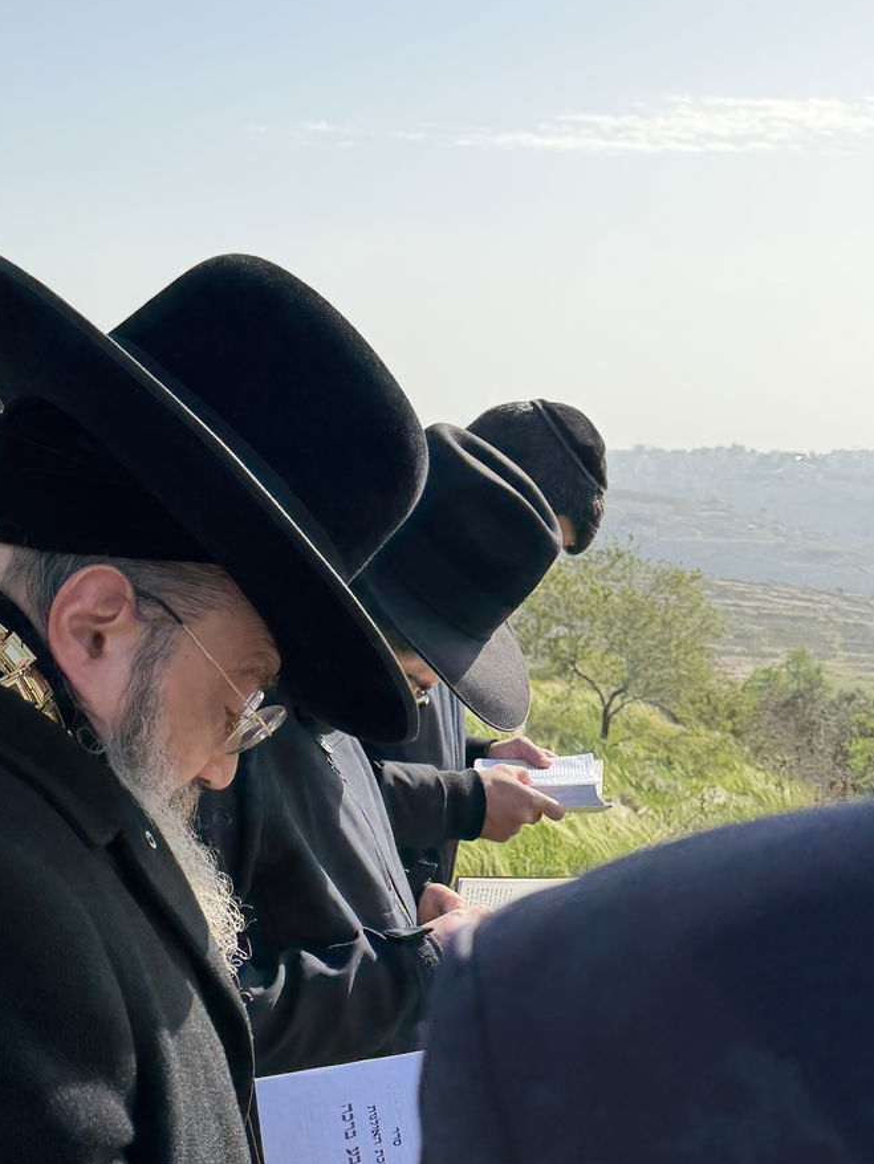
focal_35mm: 51
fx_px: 1716
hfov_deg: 28.1
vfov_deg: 37.4
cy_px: 687
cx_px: 199
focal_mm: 6.76
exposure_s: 1/4673
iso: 100
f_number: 1.78
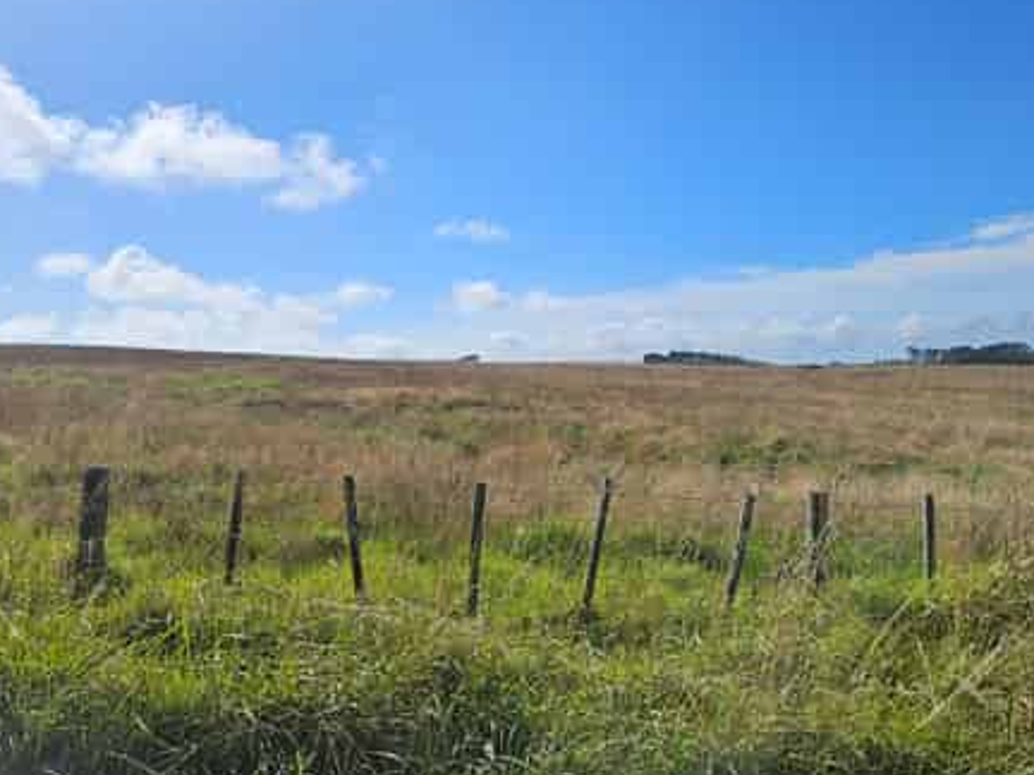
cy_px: 327
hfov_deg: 52.4
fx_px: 1045
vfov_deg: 40.6
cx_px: 608
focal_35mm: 35
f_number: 1.8
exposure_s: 1/4517
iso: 25
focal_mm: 5.4
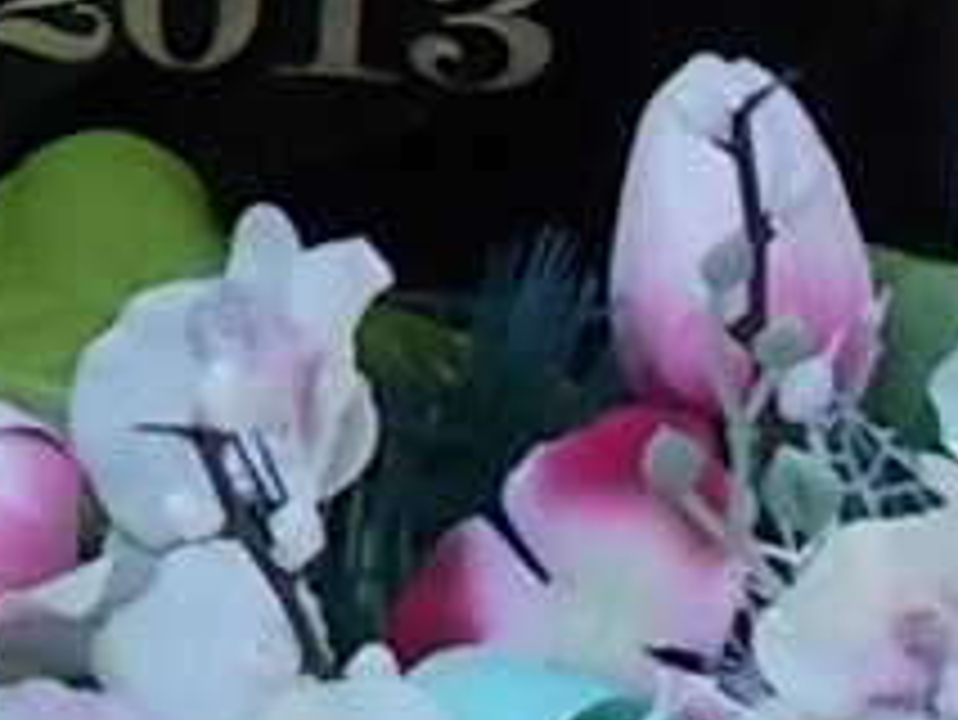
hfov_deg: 9.1
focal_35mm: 195
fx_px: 5400
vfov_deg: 7.1
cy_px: -1053
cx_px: -1363
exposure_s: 1/500
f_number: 3.2
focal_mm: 4.6
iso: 80
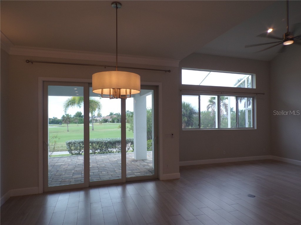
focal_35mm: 24
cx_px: 150
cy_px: 112
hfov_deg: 71.6
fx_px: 209
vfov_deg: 56.8
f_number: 4.3
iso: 80
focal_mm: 4.3
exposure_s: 1/50
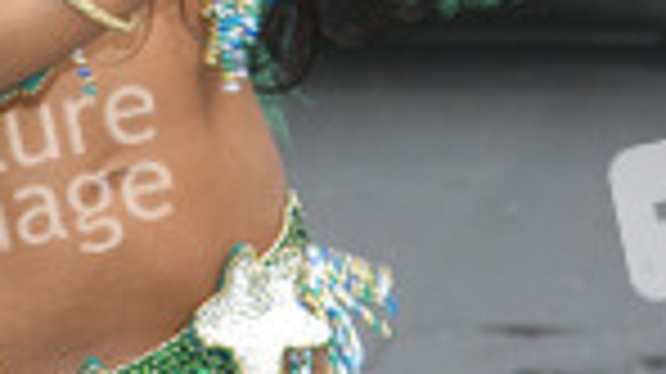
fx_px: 7341
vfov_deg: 2.9
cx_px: 72
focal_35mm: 416
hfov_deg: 5.2
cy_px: -482
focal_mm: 98
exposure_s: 1/160
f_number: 8
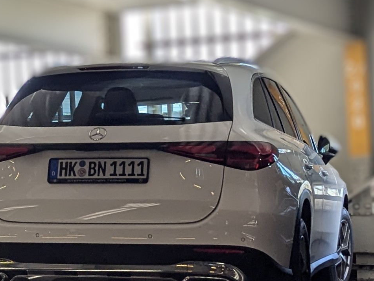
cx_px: 162
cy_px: 173
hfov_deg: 58.1
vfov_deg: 45.2
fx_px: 335
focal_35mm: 31
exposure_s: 1/337
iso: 39
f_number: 1.85
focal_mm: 6.81
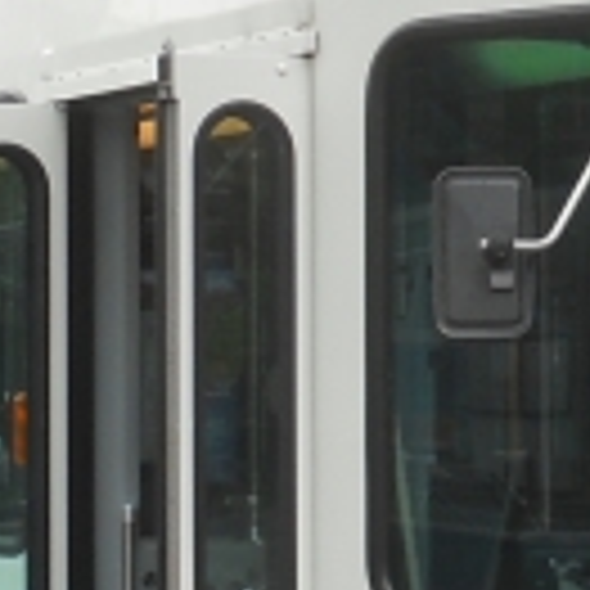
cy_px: 113
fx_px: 3722
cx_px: 477
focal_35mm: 193
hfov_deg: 9.0
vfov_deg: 9.0
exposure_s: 1/320
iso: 80
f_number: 2.7
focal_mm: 5
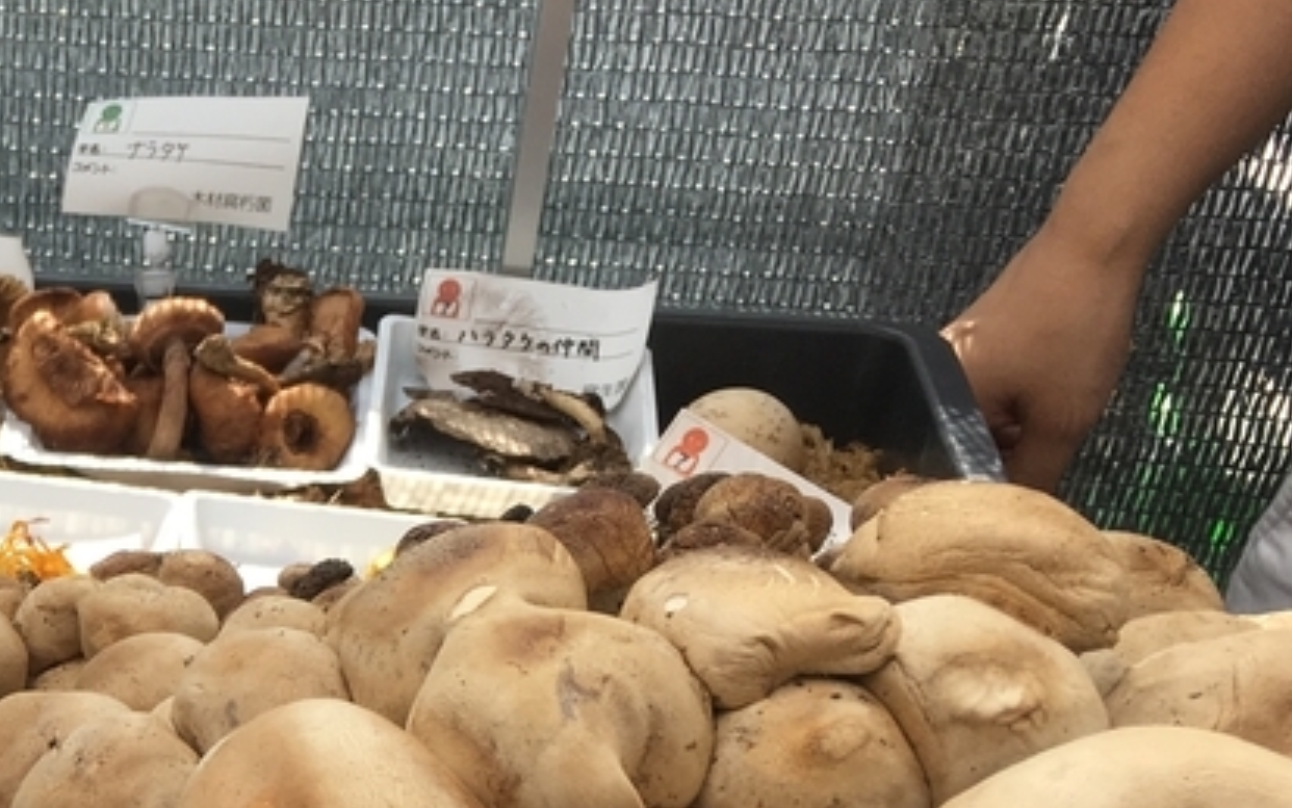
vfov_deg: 16.4
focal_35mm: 76
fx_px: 2677
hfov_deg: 24.3
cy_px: 995
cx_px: -300
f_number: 2.2
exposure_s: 1/120
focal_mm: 4.15
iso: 25
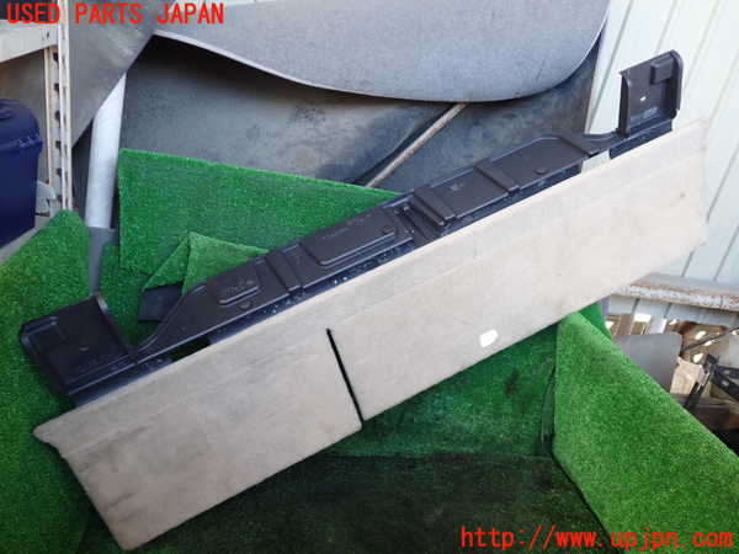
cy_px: 277
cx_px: 370
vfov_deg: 46.8
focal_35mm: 30
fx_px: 640
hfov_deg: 60.0
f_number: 2.3
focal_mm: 5.4
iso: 160
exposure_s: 1/60
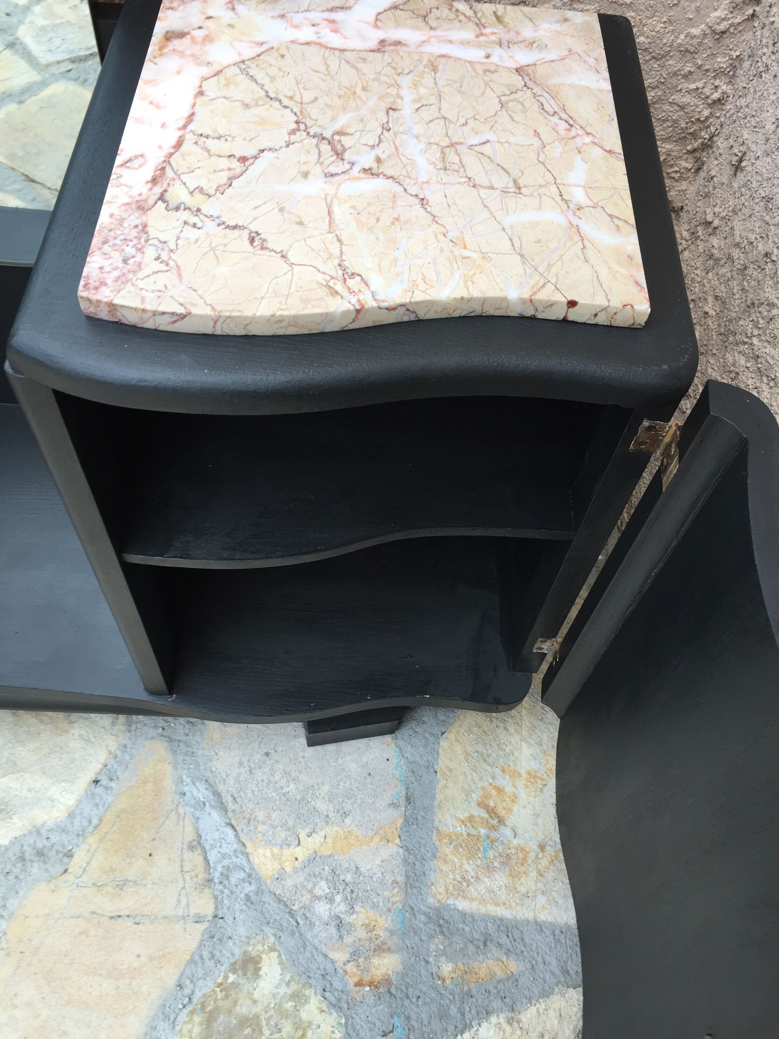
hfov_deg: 48.2
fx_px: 870
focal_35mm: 29
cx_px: 390
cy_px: 520
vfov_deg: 61.7
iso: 32
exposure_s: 1/50
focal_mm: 4.15
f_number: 2.2
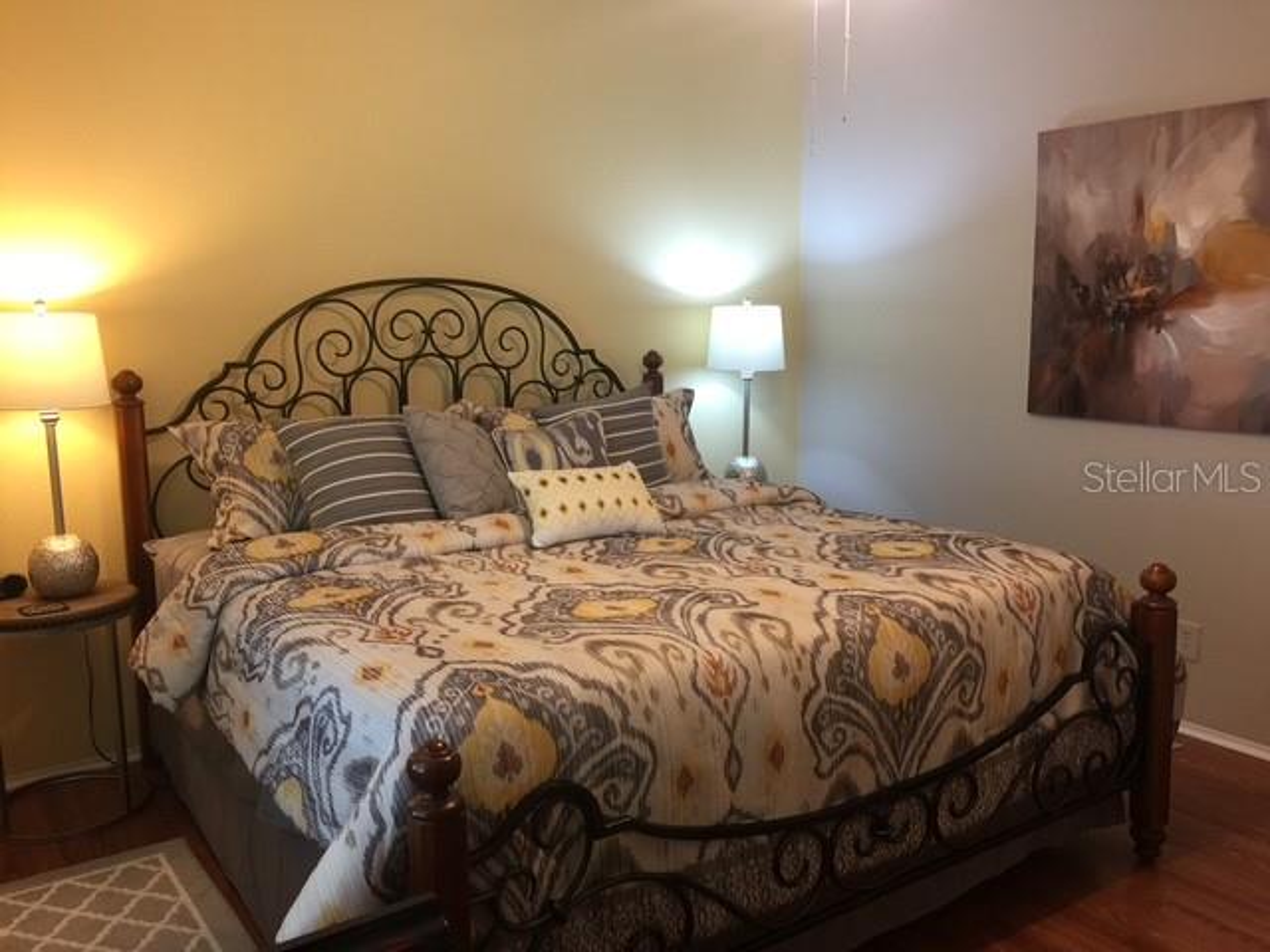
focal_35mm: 29
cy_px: 476
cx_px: 635
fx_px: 1064
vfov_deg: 48.2
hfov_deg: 61.7
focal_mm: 4.15
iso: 40
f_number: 2.2
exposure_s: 1/15
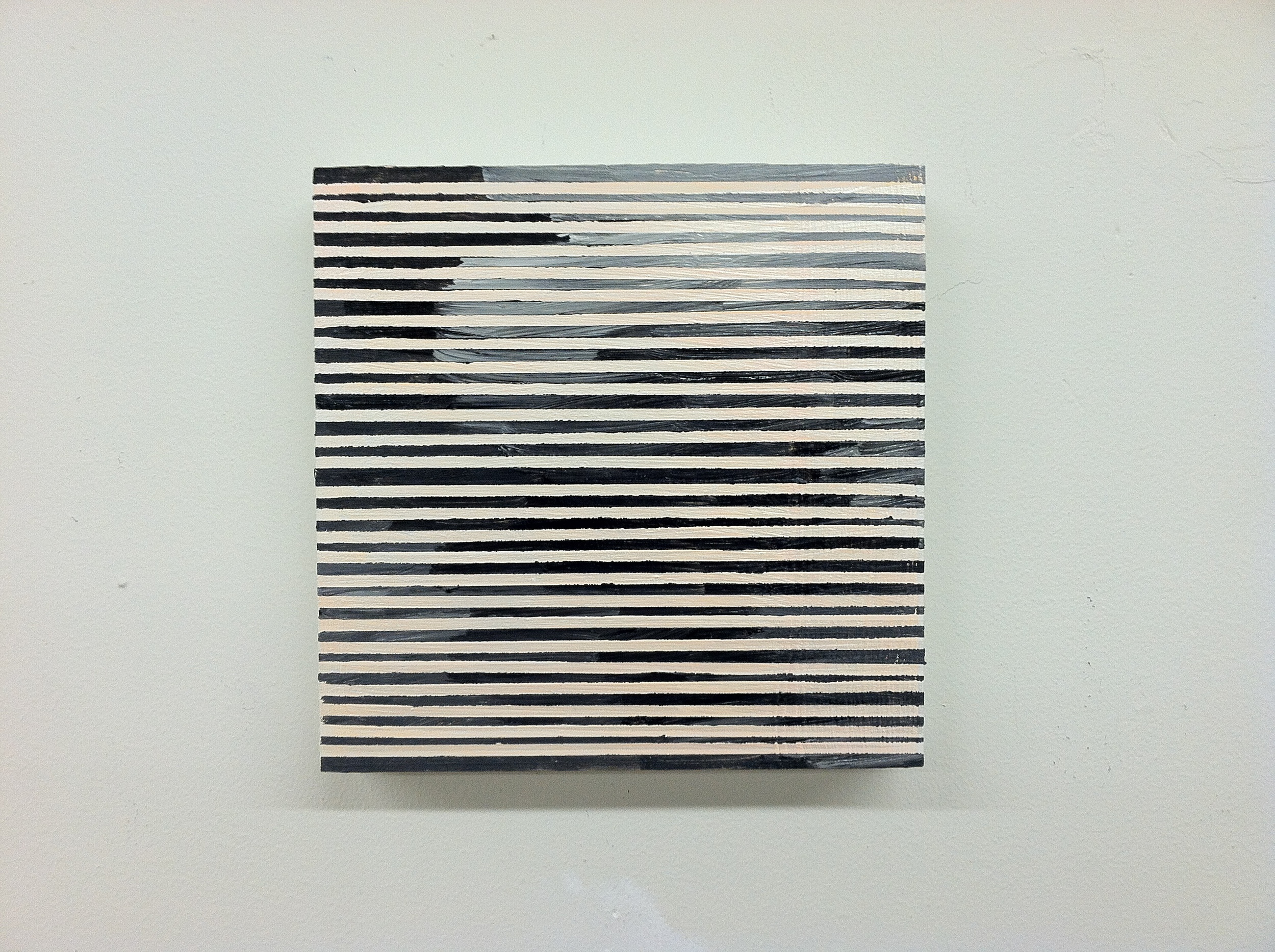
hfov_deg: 52.7
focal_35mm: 35
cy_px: 476
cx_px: 638
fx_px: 1287
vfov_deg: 40.6
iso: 80
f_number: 2.8
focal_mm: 3.85
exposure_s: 1/30
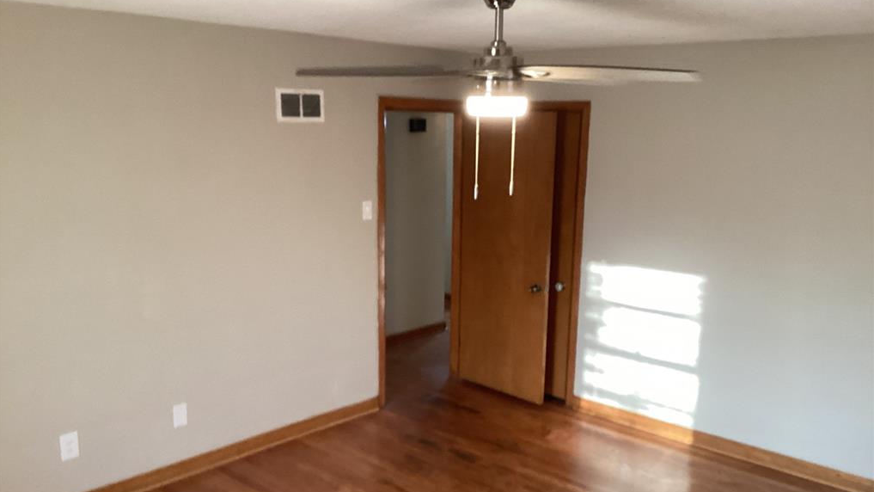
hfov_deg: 58.0
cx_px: 435
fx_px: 788
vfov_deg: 34.6
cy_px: 292
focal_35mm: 34
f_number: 2.4
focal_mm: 3.3
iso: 250
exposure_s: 1/60
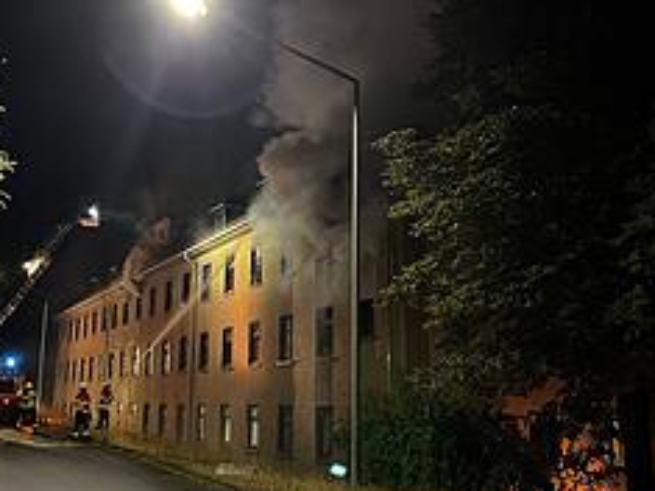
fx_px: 738
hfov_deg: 47.6
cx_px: 256
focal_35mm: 39
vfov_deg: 36.8
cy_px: 229
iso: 640
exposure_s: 1/25
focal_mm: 5.1
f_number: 1.6
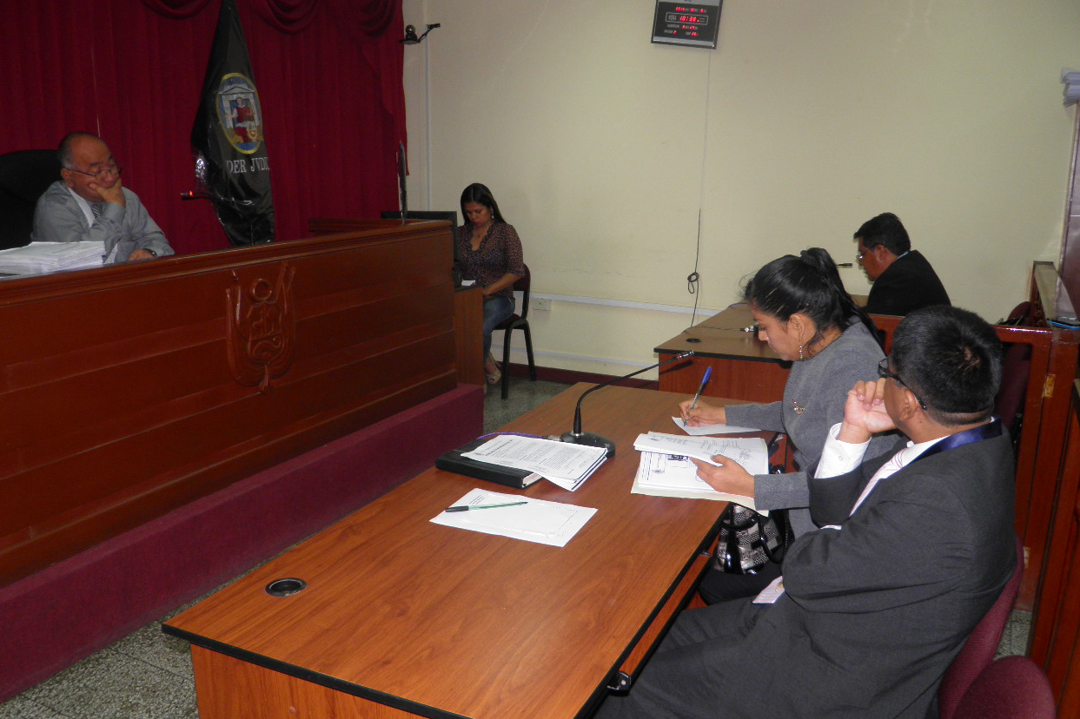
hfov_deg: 61.9
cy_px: 371
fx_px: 900
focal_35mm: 30
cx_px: 525
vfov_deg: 43.6
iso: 100
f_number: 2.8
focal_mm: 4.9
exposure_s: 1/30
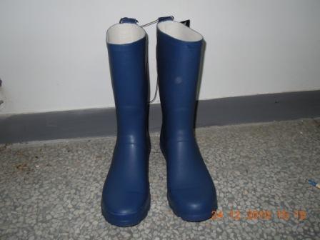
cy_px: 120
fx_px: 277
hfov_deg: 60.0
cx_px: 160
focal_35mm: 30
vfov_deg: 46.8
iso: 200
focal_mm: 5.4
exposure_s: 1/30
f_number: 3.5
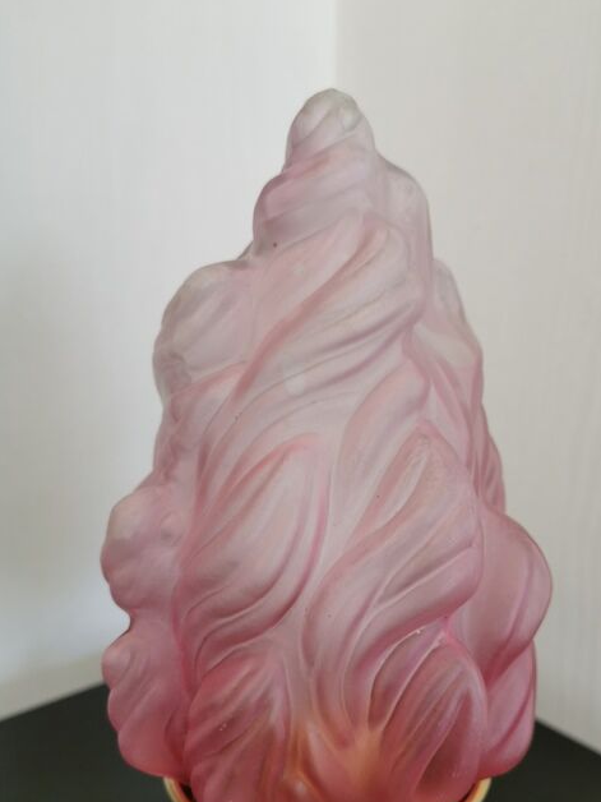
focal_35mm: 33
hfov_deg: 42.8
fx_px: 764
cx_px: 345
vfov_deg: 55.1
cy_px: 465
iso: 100
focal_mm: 5.58
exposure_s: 1/100
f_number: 1.8
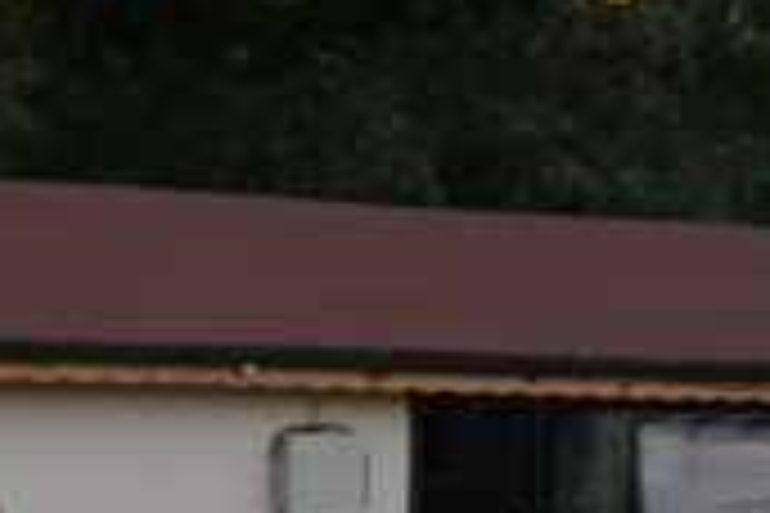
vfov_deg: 10.1
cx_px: 1977
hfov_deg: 11.7
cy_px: 382
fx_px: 2887
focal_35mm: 135
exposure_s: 1/320
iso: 800
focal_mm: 20
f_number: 4
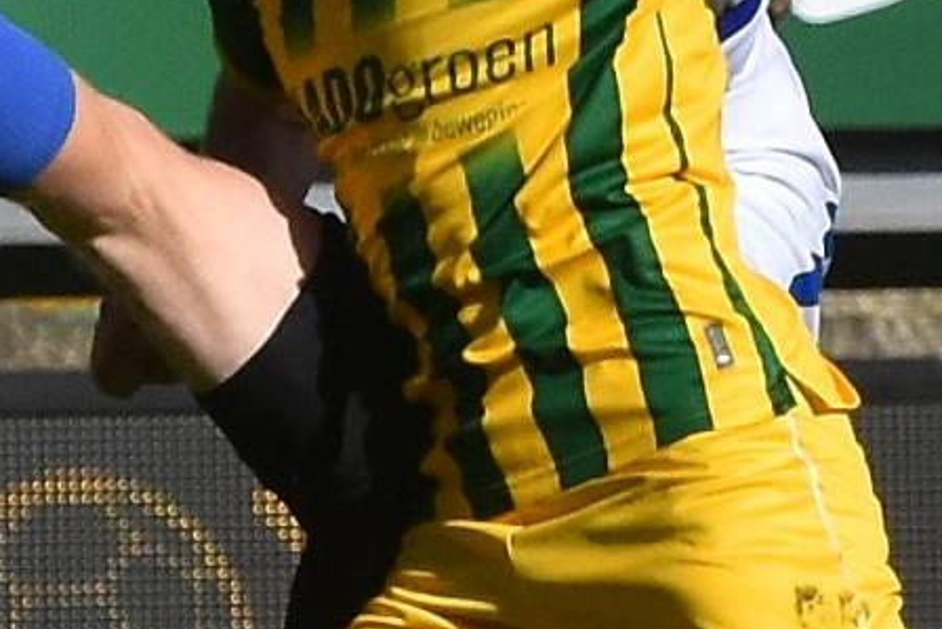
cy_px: 509
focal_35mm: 996
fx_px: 26073
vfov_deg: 1.4
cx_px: 385
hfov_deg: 2.1
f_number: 5.6
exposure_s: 1/2000
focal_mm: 155
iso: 360
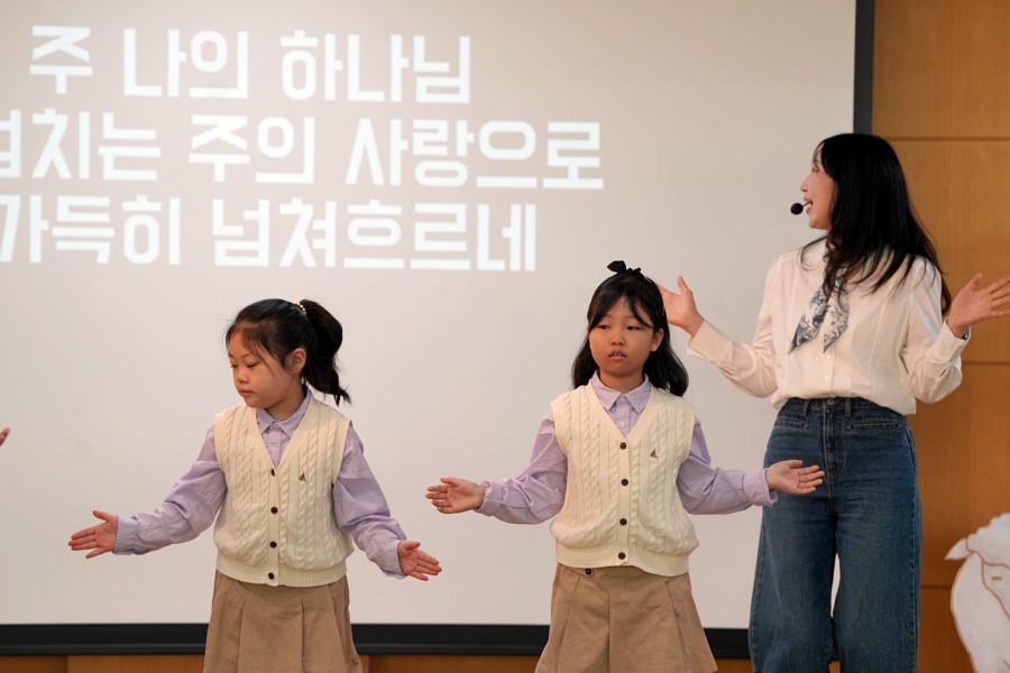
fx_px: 4489
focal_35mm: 160
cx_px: 505
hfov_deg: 12.8
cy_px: 336
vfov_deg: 8.6
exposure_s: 1/200
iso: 640
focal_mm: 160
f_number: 4
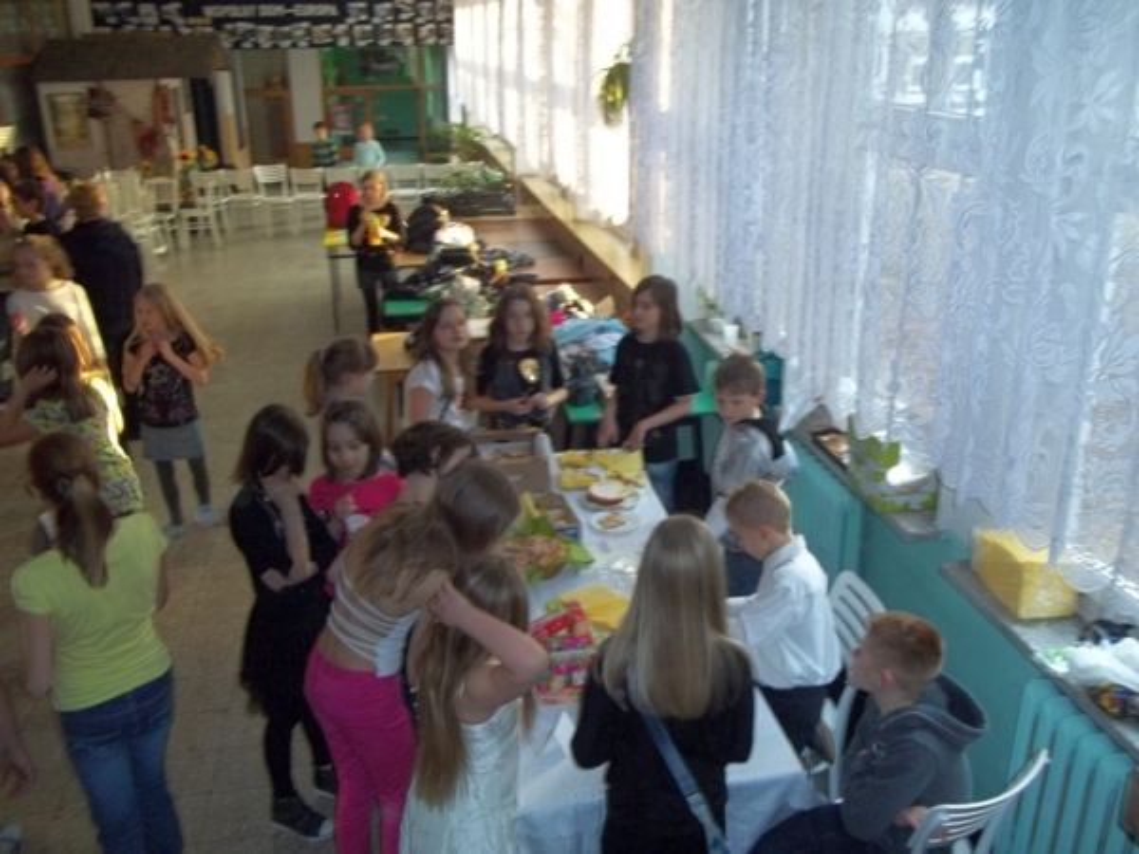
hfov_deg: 56.8
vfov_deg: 44.2
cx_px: 570
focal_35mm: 32
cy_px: 427
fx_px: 1053
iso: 160
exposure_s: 1/30
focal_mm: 5.7
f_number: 2.9
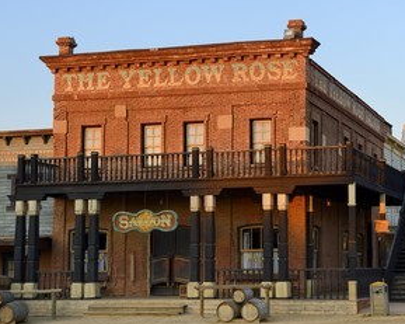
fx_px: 899
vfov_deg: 20.4
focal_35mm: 75
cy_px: 158
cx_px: 290
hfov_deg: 25.2
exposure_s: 1/160
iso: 400
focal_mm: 55
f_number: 8
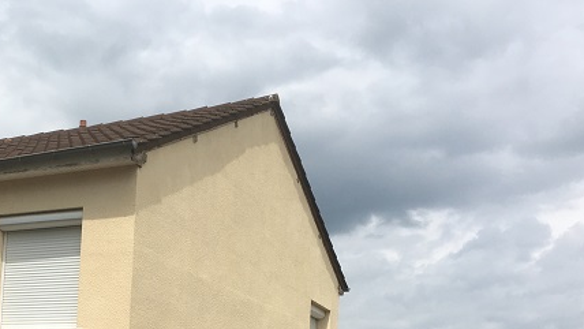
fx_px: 914
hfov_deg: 33.8
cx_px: 78
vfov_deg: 19.4
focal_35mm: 59
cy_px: 377
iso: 25
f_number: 2.2
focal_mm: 4.15
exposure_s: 1/2404
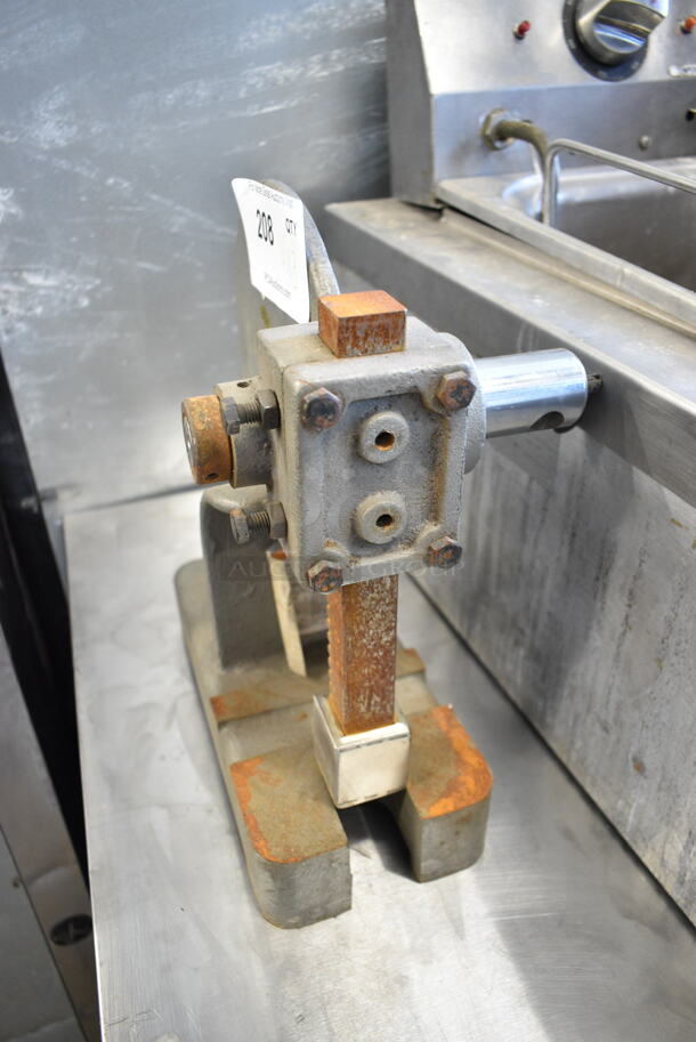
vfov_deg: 67.3
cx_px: 348
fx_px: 782
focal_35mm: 27
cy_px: 521
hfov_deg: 48.0
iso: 1100
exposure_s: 1/30
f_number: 3.5
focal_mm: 18
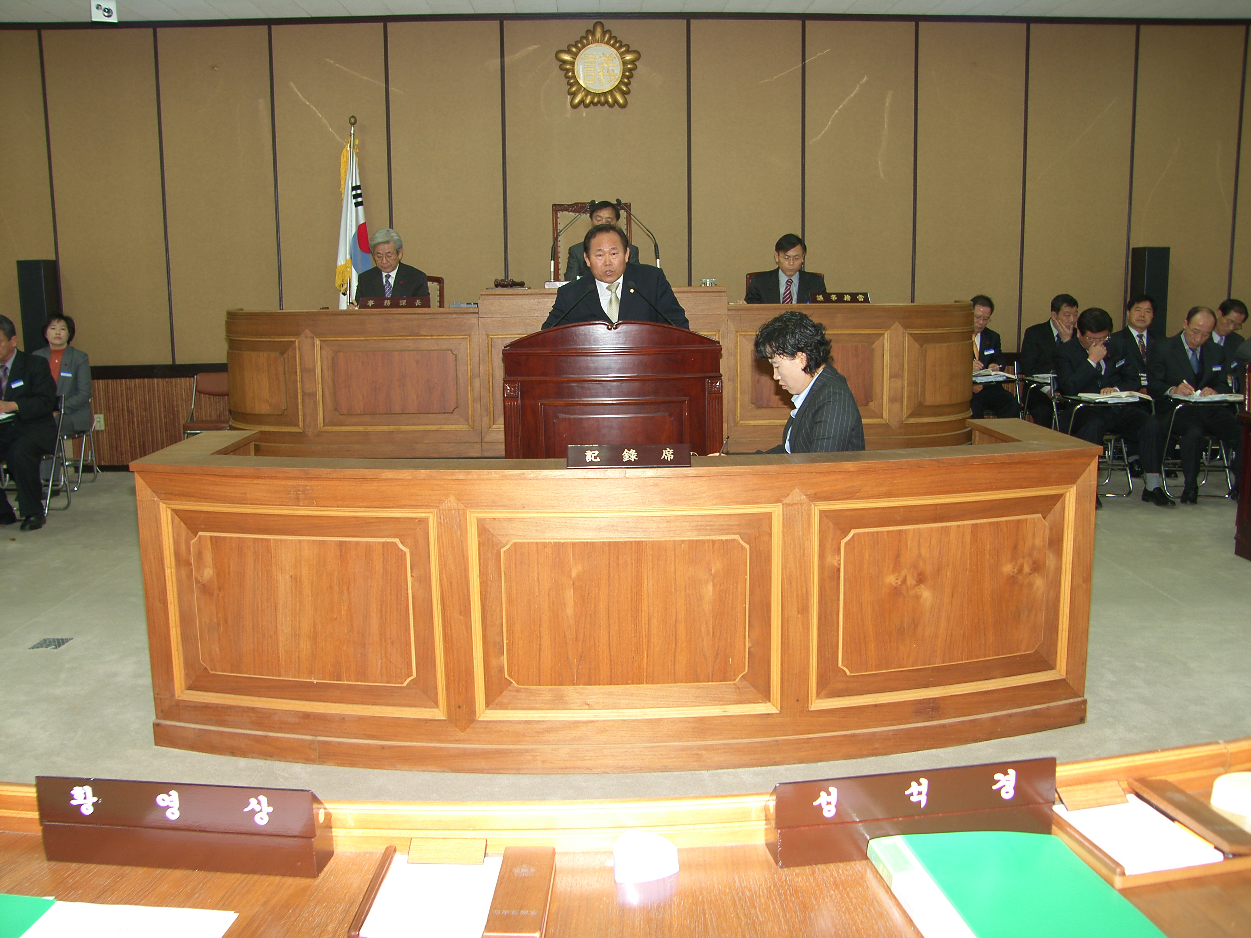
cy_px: 469
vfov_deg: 40.7
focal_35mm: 35
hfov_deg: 52.6
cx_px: 626
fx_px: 1265
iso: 50
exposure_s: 1/30
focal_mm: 9
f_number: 2.2
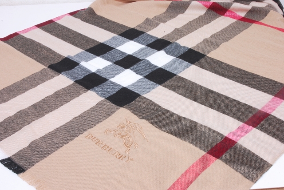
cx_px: 142
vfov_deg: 26.5
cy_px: 95
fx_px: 403
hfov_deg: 38.8
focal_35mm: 51
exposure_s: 1.8
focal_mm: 34
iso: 200
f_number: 14
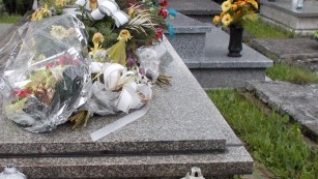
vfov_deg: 20.4
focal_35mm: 59
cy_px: 110
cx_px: 92
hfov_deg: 34.9
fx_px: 498
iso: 80
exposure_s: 1/200
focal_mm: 4.6
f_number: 3.2
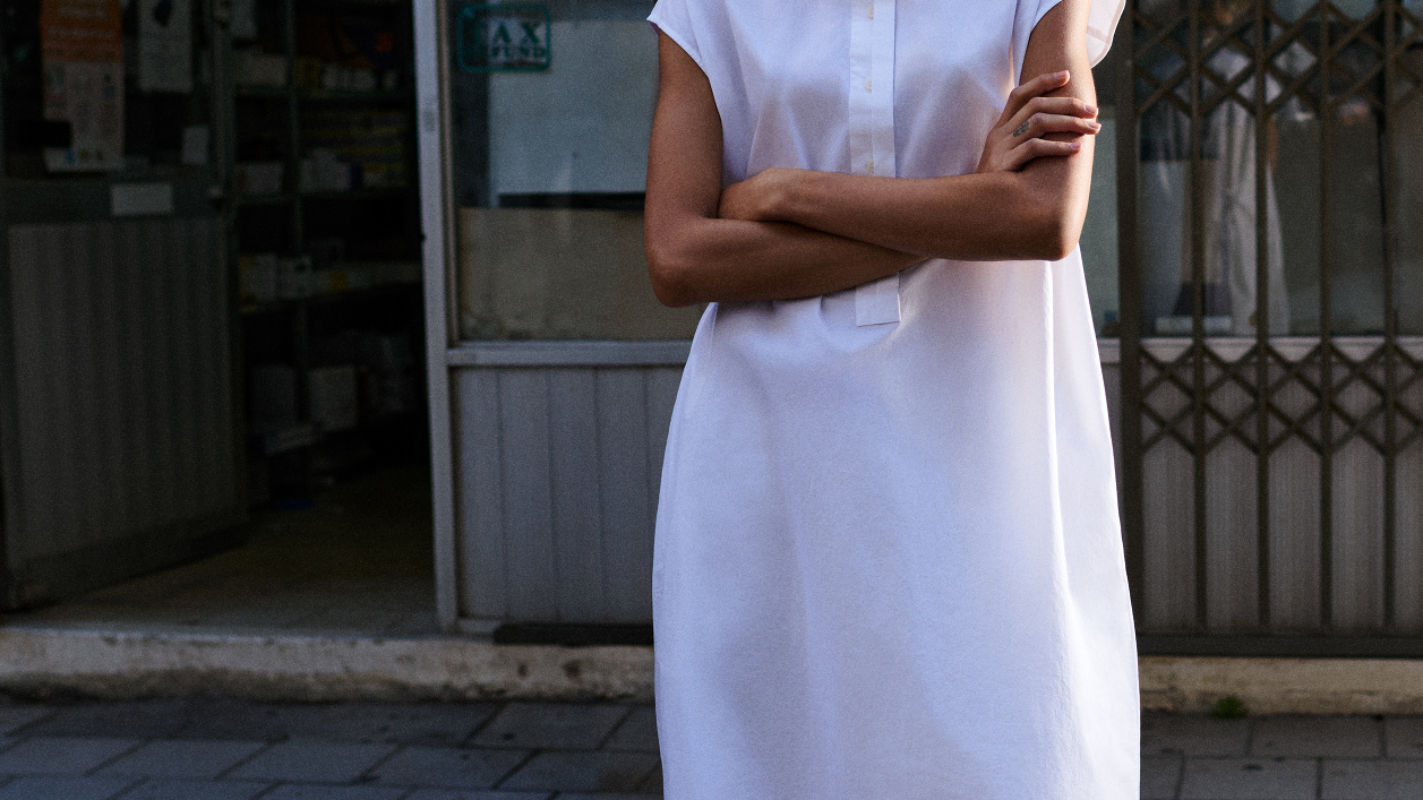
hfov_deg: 33.0
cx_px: 951
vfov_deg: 19.1
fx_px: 2377
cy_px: 379
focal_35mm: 63
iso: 200
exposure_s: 1/640
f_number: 3.5
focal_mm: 35
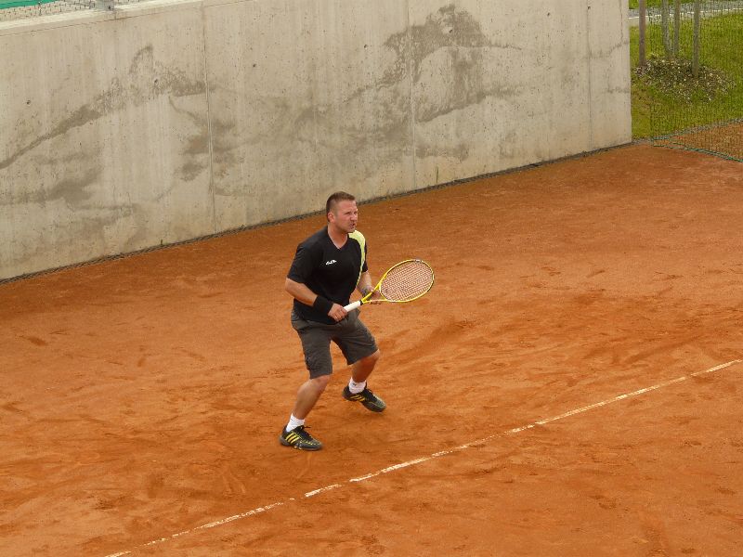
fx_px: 2704
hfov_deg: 15.6
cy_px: 278
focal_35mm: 126
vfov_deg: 11.8
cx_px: 372
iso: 100
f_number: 4.5
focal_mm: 20.6
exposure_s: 1/250
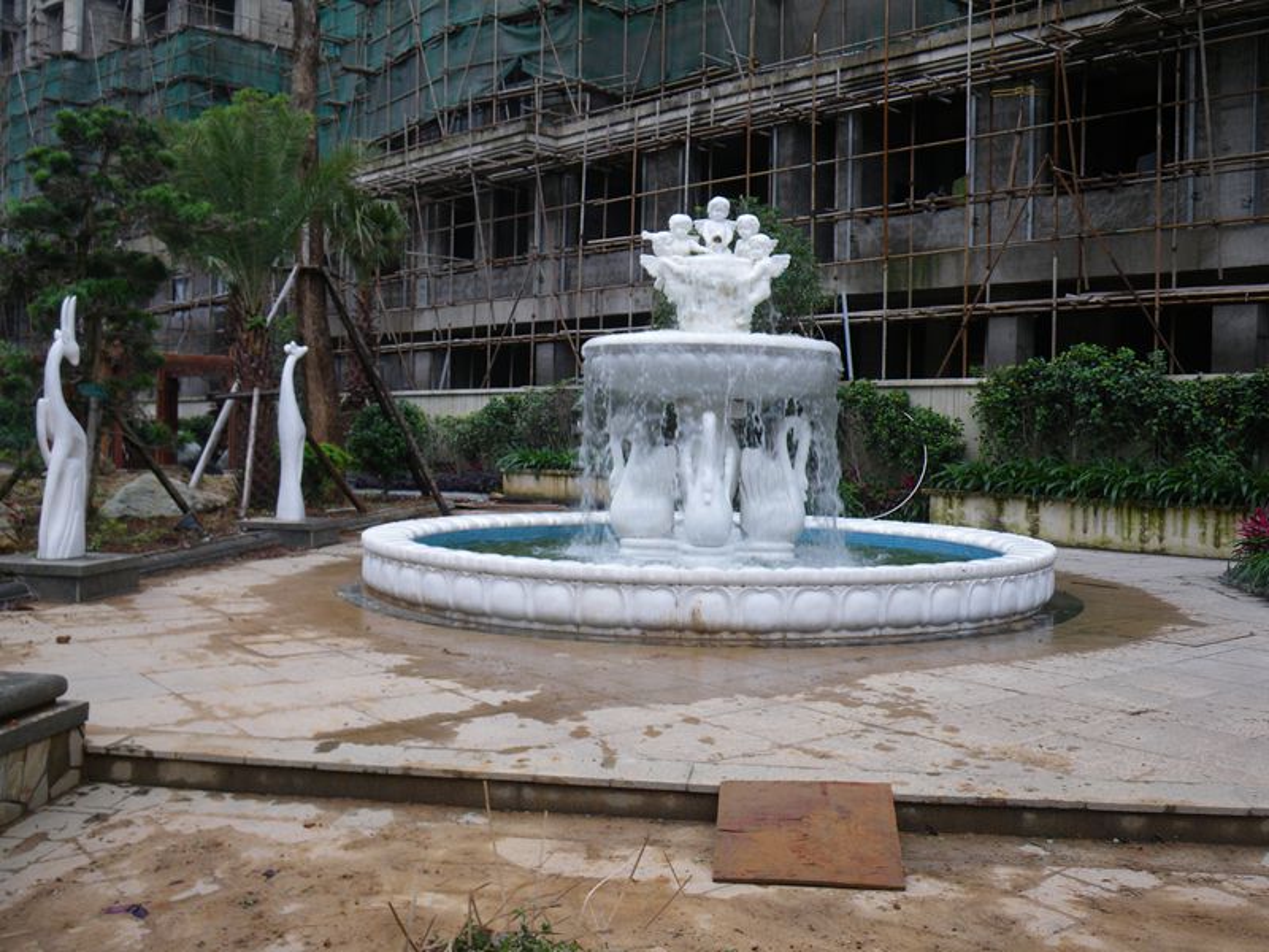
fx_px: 1246
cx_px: 634
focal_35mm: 34
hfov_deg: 54.0
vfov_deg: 41.8
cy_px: 476
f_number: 3.8
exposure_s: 1/100
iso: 50
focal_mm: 6.1
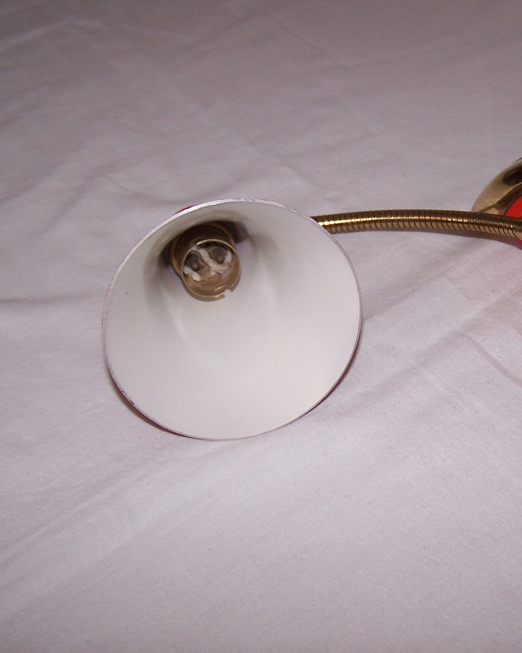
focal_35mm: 50
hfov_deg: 29.8
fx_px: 966
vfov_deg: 37.3
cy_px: 323
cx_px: 392
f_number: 2.8
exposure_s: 1/60
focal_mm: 6.3
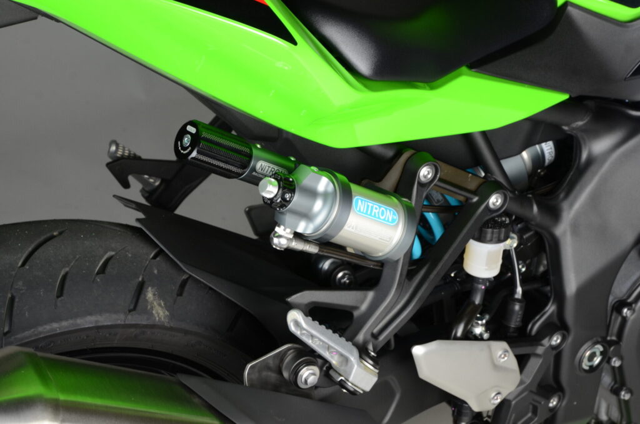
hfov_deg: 28.1
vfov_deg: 18.8
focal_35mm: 72
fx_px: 1277
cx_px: 320
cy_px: 212
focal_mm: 48
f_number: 8
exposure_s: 1/6
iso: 400
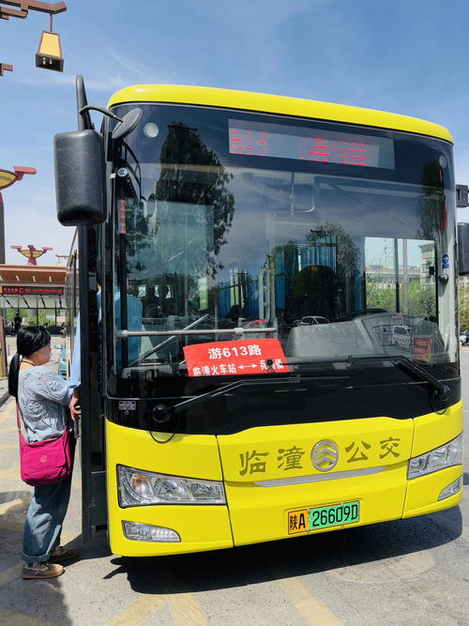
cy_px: 313
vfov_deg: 67.3
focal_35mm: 26
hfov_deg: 53.0
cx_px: 234
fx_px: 470
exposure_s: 1/2778
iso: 50
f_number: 1.6
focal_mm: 5.96
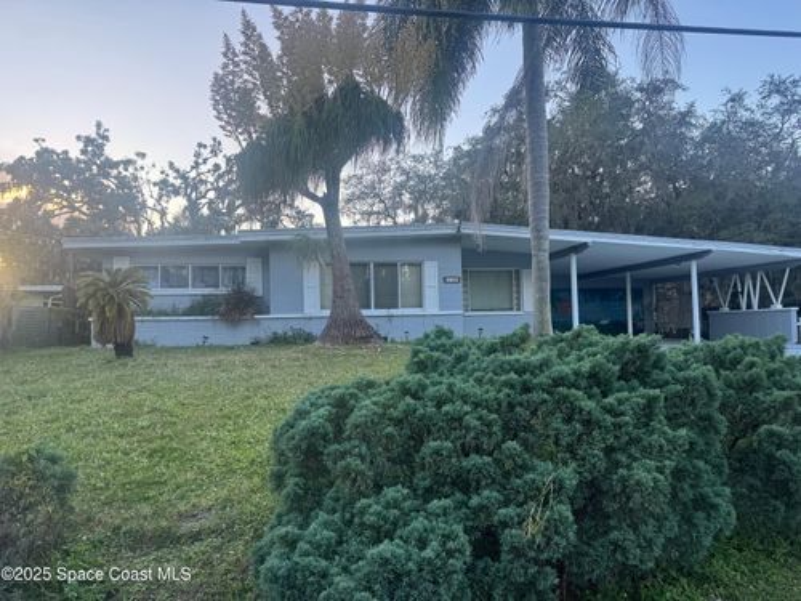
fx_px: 555
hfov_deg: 71.6
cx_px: 400
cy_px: 300
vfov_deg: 56.8
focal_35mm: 24
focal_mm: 6.76
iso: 80
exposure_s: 1/390
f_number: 1.78
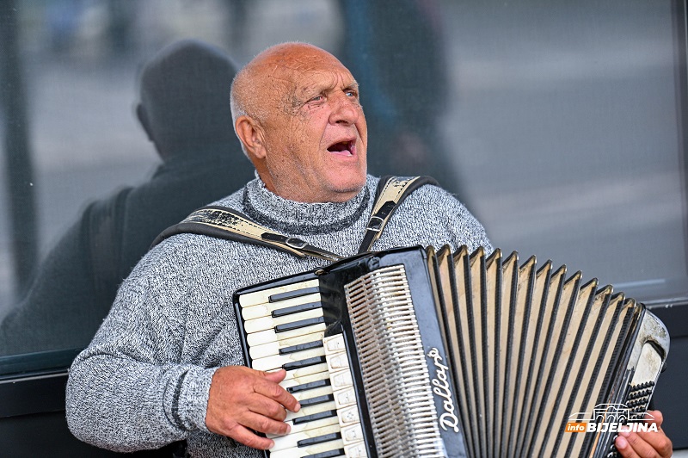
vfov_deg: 8.1
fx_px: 3246
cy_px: 229
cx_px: 344
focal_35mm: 170
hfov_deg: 12.1
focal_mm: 170
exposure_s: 1/2000
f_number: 2.8
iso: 640
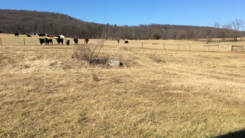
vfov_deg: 36.7
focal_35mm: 32
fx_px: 208
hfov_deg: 61.0
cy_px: 66
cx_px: 121
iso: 25
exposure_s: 1/1672
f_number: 2.2
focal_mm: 4.15
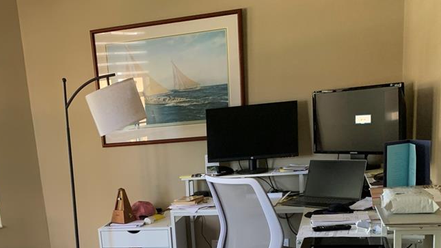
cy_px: 251
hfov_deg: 44.8
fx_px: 526
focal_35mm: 45
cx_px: 145
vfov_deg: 25.2
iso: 250
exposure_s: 1/60
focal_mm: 4.25
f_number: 1.8
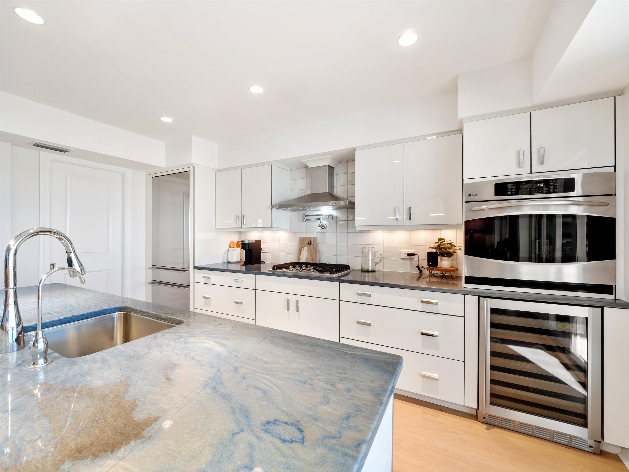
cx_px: 314
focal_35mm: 14
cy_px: 236
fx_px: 254
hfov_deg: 102.1
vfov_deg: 85.7
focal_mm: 7
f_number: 7.1
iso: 200
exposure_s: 1/3
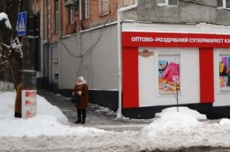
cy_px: 25
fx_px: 523
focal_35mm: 82
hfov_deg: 23.2
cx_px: 256
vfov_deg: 16.4
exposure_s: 1/640
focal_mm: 24
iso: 800
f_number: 4
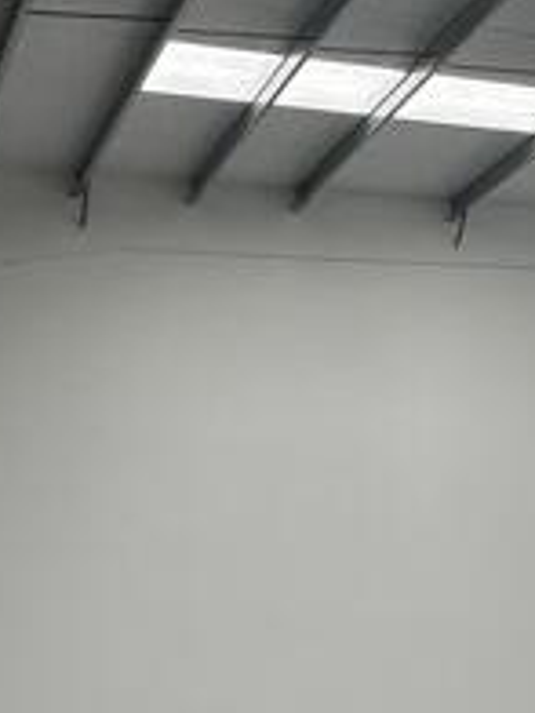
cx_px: 935
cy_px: 455
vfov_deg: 26.6
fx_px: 1504
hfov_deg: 17.0
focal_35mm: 73
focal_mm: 2.22
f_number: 2.2
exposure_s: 1/99
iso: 160
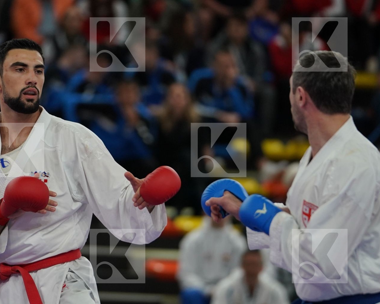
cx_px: 118
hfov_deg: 5.1
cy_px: 150
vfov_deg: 4.1
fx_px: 4296
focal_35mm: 382
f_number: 2.8
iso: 1600
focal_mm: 192
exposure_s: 1/1000
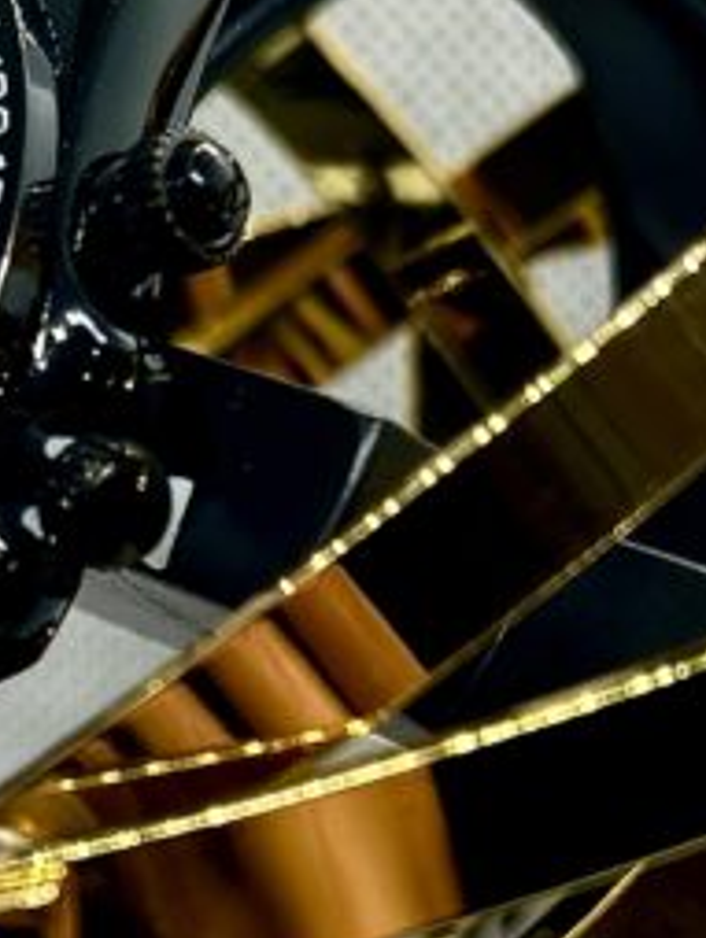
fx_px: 4099
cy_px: 502
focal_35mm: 151
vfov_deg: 13.1
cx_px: 181
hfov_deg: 9.8
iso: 80
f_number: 1.78
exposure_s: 1/212
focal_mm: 6.86
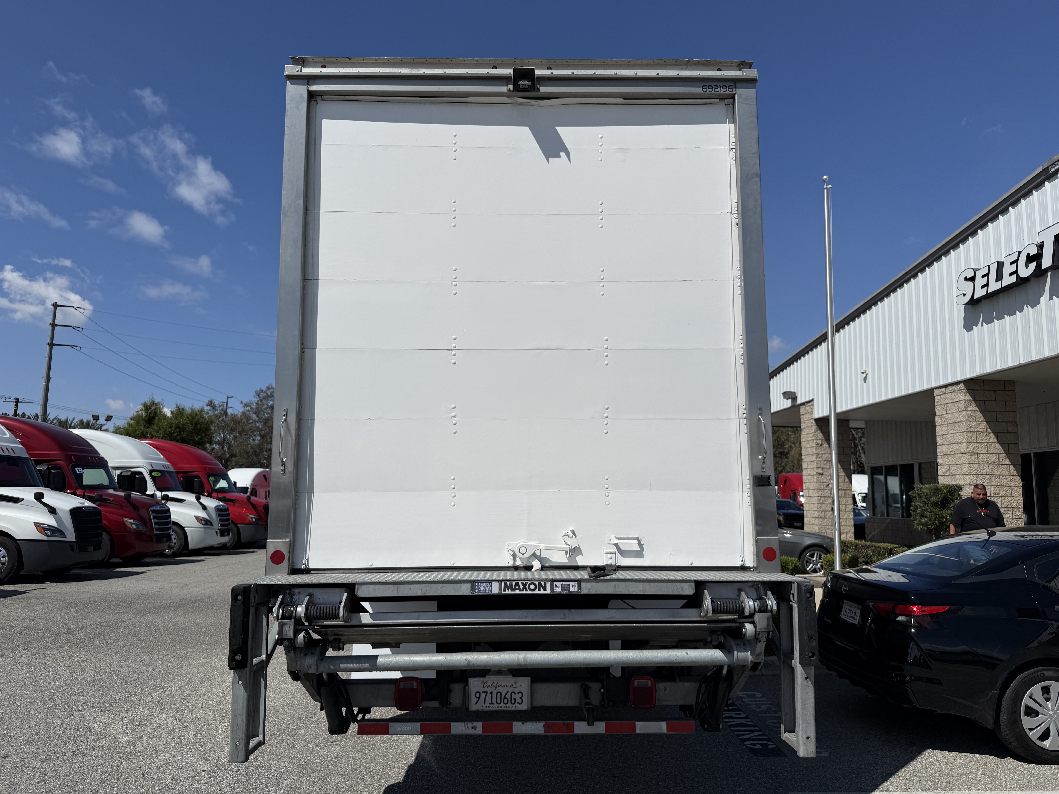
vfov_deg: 56.8
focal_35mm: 24
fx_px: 734
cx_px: 530
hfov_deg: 71.6
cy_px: 397
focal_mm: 6.76
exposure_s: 1/14286
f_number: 1.78
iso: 80
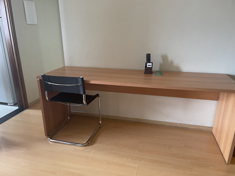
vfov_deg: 53.1
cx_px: 118
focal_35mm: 26
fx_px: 177
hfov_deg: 67.3
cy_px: 88
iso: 250
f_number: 1.6
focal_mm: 4.2
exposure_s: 1/60
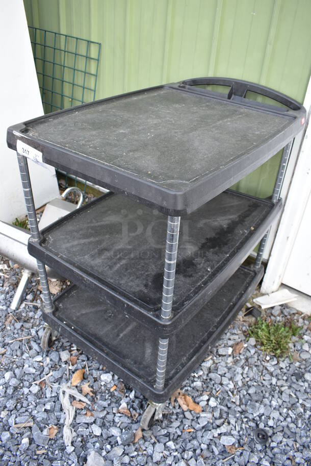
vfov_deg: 67.3
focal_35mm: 27
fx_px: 349
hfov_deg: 48.0
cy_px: 233
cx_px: 156
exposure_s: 1/125
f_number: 5.6
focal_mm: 18
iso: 320
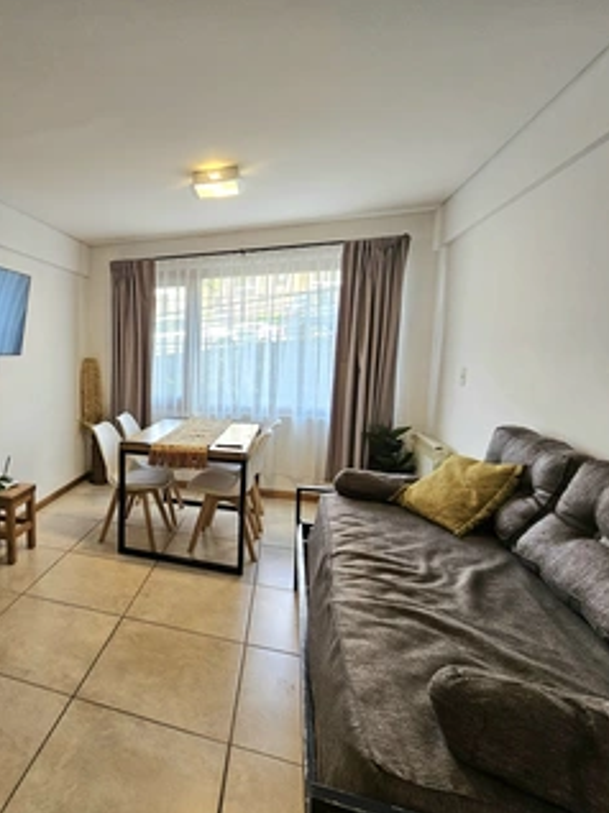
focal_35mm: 18
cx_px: 105
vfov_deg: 87.8
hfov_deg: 63.9
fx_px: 423
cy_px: 396
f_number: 2.2
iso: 100
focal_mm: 2.2
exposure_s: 1/50.3
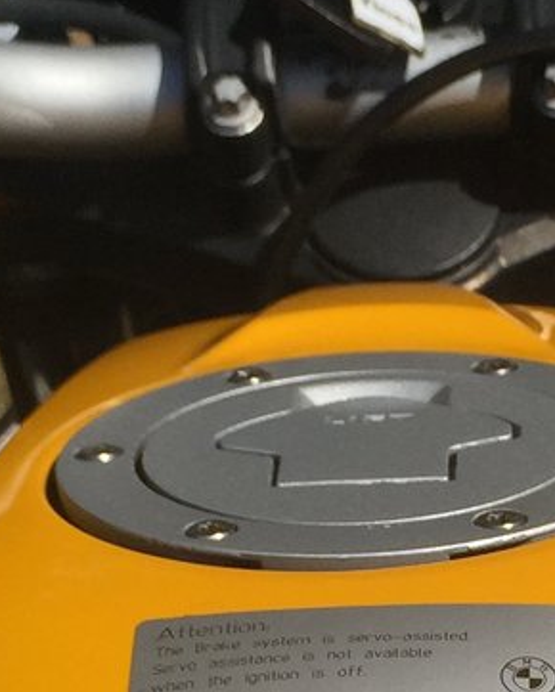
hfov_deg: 12.3
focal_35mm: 125
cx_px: 452
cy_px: 602
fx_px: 2564
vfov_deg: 15.2
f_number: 2.2
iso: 32
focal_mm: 4.15
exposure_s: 1/6623
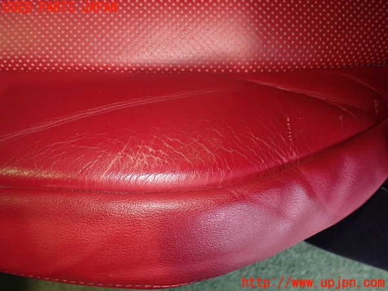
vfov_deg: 46.8
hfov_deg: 60.0
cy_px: 146
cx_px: 194
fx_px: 336
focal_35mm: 30
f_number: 2.3
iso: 800
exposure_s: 1/80
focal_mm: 5.4
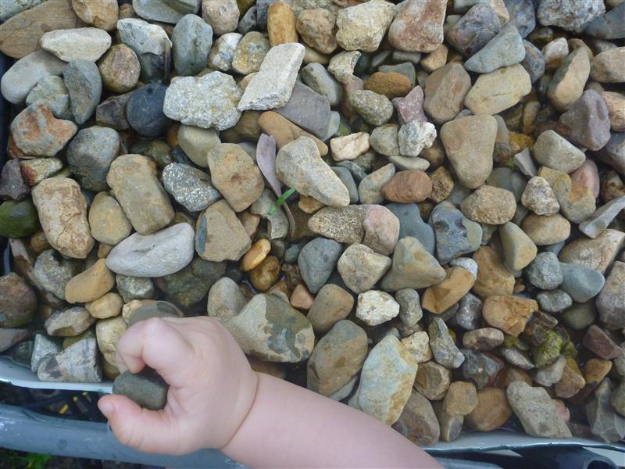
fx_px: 506
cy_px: 234
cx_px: 312
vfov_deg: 49.7
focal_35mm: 28
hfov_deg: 63.4
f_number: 3.3
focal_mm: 4.9
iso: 320
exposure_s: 1/60
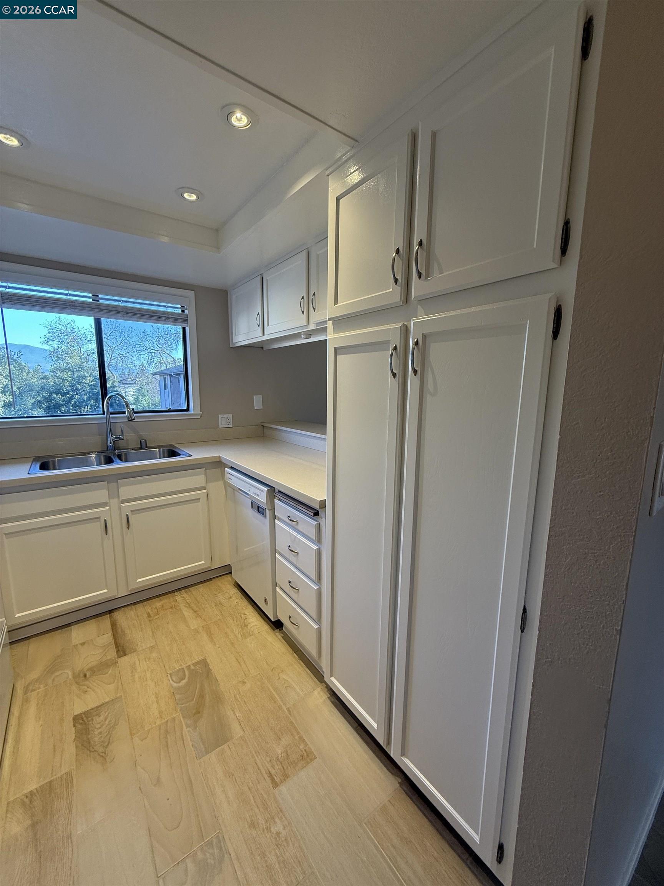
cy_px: 443
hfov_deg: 85.7
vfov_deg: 102.1
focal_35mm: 14
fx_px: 358
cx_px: 332
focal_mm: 2.22
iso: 100
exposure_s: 1/120
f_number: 2.2
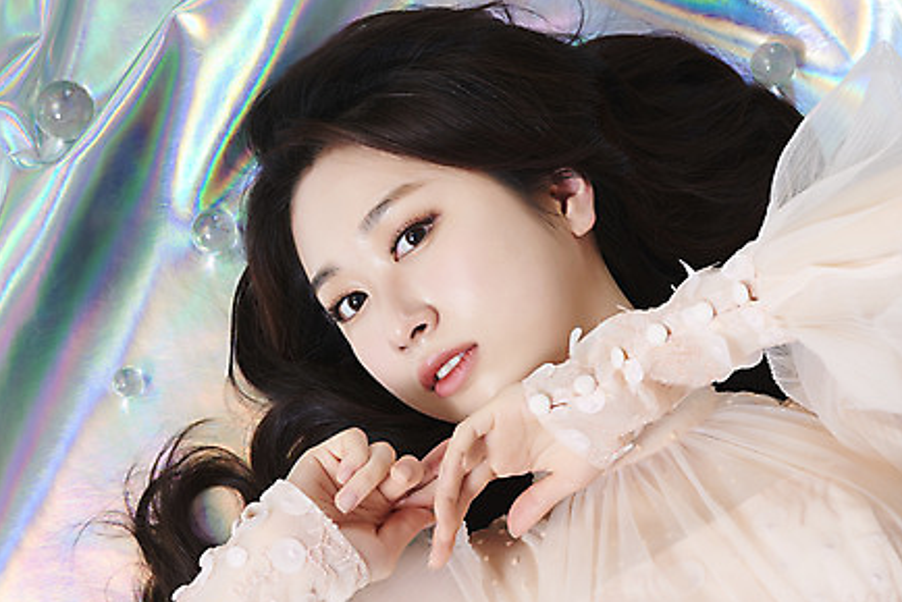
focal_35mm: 145
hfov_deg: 14.1
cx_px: 329
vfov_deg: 9.5
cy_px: 313
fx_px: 3635
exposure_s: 1/125
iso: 64
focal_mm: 105
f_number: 11
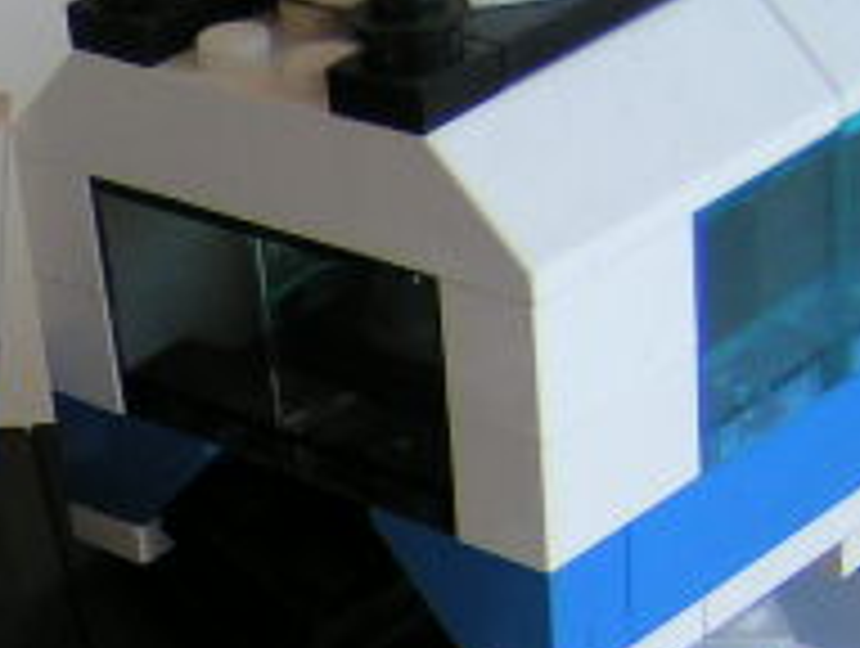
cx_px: -473
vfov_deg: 11.3
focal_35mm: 127
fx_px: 3161
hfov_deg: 14.4
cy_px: 896
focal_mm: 5.8
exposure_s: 1/40
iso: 50
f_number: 3.2
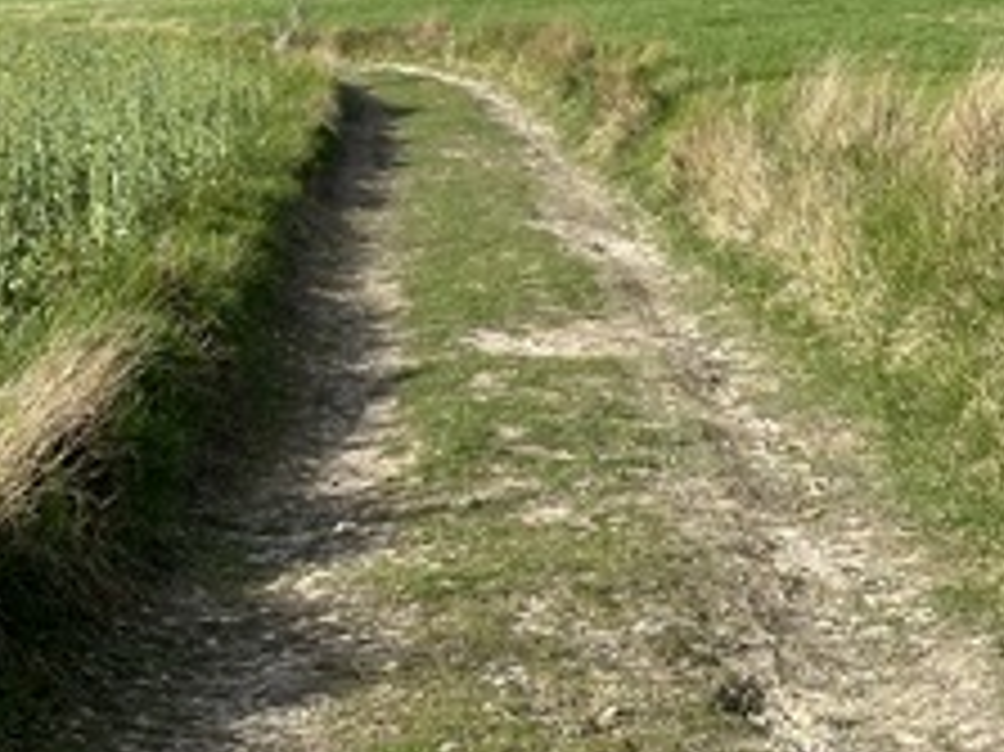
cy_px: -45
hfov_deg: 15.1
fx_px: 3739
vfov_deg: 11.3
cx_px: 72
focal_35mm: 129
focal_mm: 6.86
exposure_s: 1/2976
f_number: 1.78
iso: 64
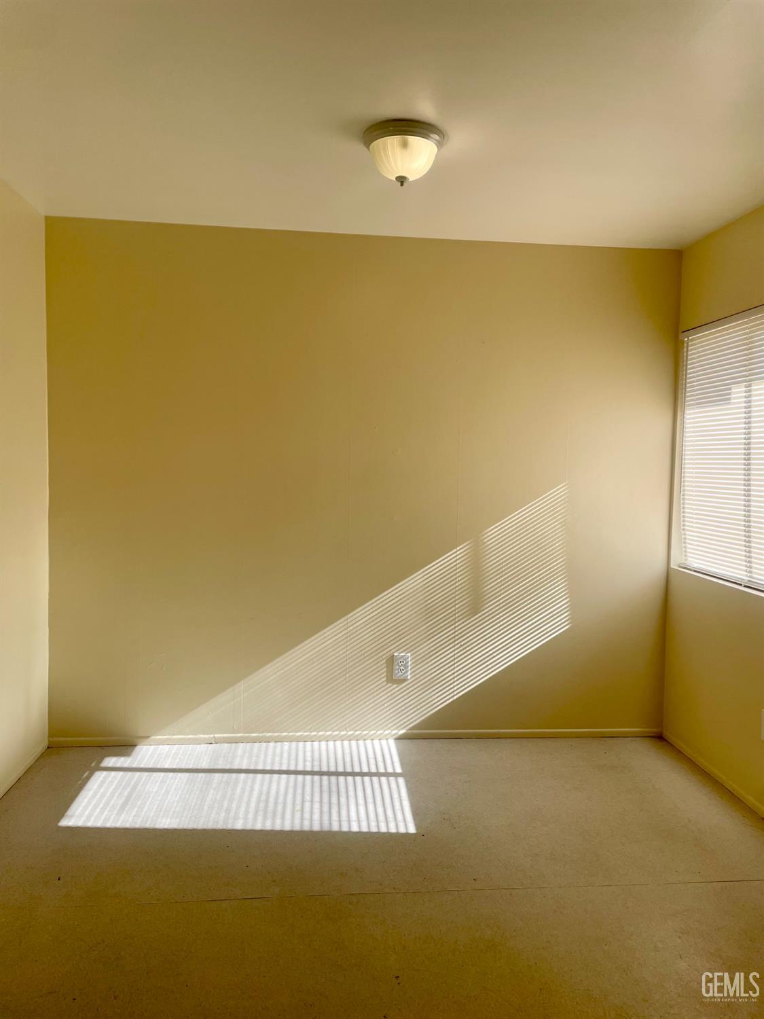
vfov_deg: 67.3
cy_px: 510
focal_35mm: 26
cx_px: 382
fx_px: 765
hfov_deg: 53.1
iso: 32
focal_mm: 4.2
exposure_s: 1/381
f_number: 1.6
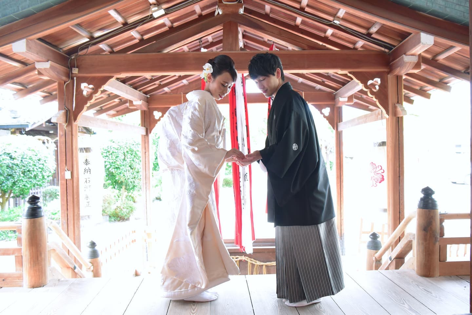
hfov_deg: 63.6
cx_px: 236
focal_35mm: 29
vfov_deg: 45.0
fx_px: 380
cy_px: 158
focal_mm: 29
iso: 4000
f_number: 5.6
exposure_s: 1/160
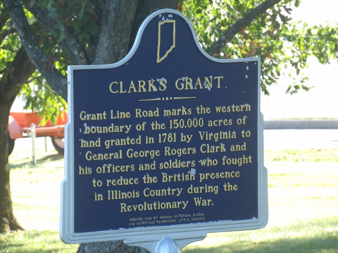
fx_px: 3994
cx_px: 169
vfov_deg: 3.6
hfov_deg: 4.8
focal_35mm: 409
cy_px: 126
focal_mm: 73.3
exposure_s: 1/100
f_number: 4.2
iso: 163
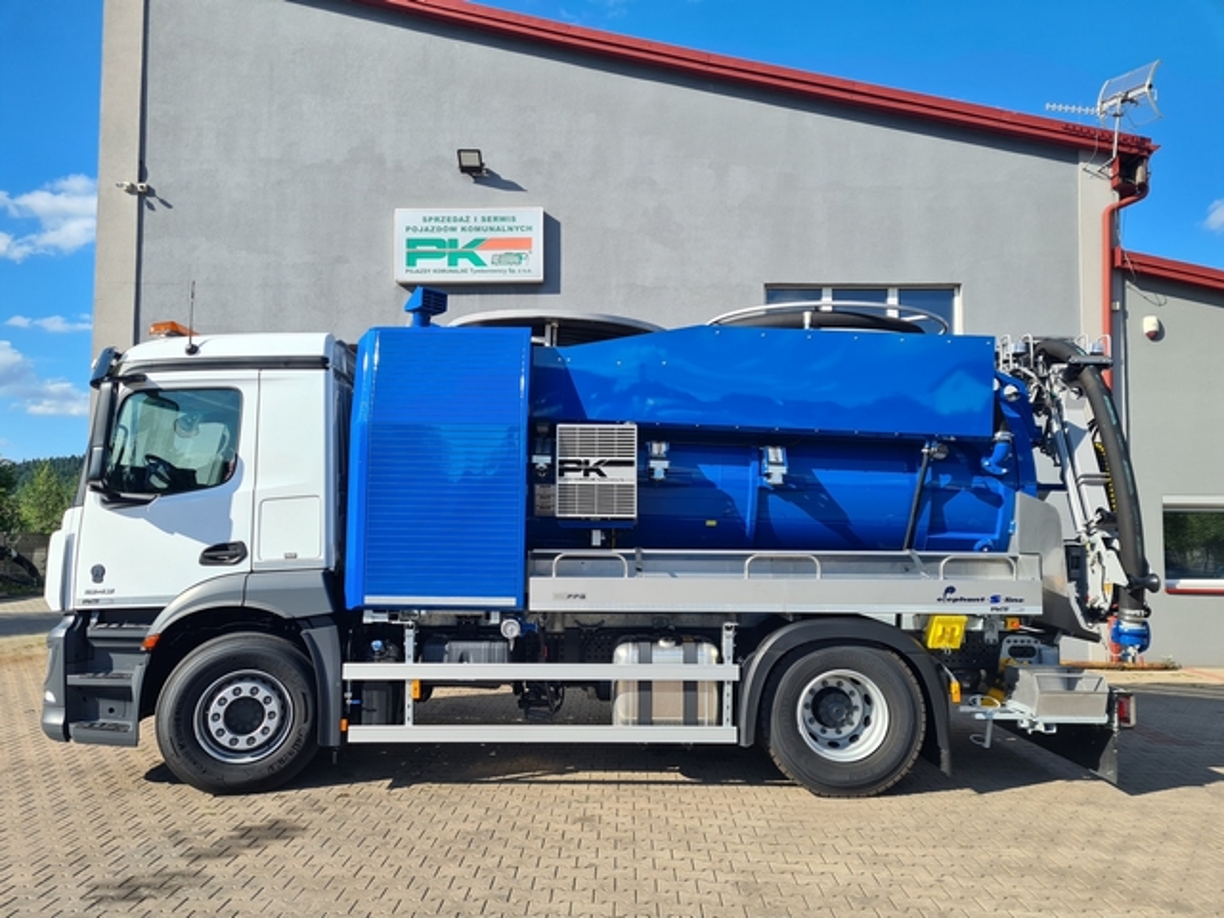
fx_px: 919
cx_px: 612
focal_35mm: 26
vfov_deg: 53.1
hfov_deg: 67.3
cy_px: 459
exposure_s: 1/1528
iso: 50
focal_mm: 5.4
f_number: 1.8
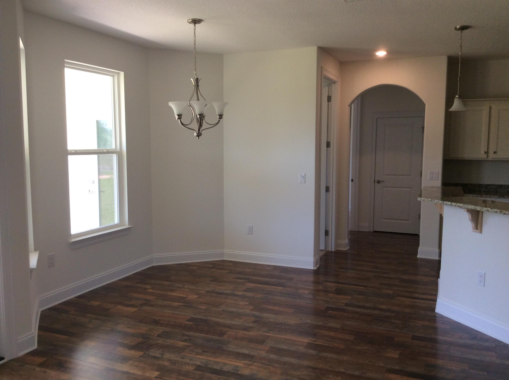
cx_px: 254
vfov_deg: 44.1
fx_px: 470
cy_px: 190
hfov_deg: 56.9
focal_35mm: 32
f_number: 2.4
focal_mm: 3.3
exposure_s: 1/60
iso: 50
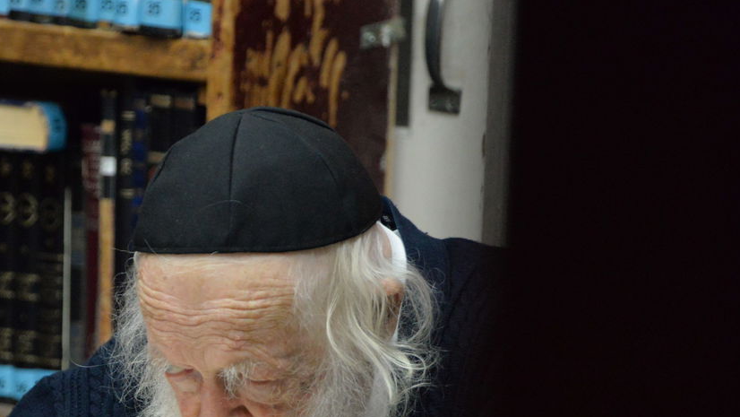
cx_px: 154
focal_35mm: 293
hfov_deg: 7.4
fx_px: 5750
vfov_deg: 4.1
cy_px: 411
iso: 5000
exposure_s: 1/160
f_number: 6
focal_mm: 165
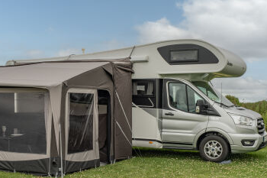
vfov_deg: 22.5
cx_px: 91
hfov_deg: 33.1
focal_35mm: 60
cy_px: 118
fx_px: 445
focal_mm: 24.2
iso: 125
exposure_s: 1/110
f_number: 5.6
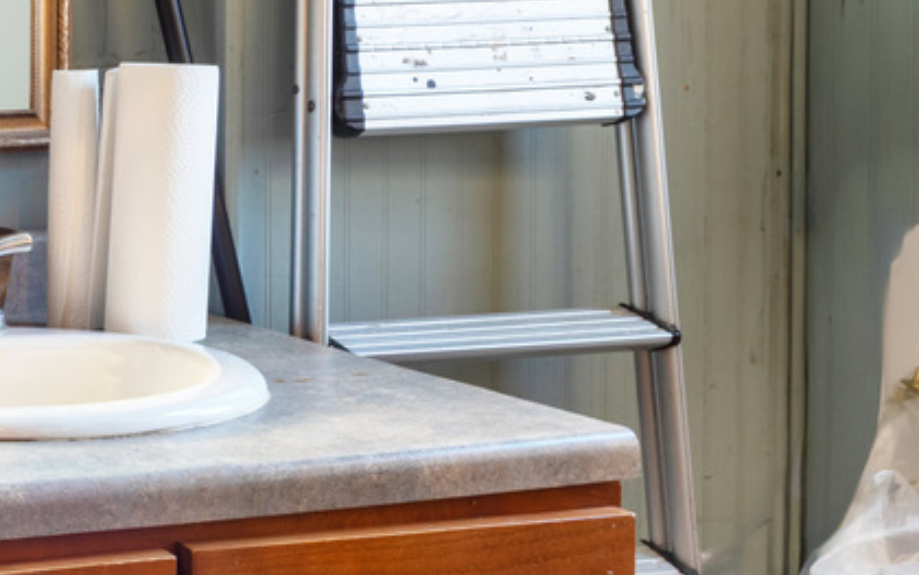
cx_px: -359
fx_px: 1378
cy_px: 122
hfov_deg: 28.2
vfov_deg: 23.3
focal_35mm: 55
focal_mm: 14
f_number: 8
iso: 80
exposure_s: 1/2.5
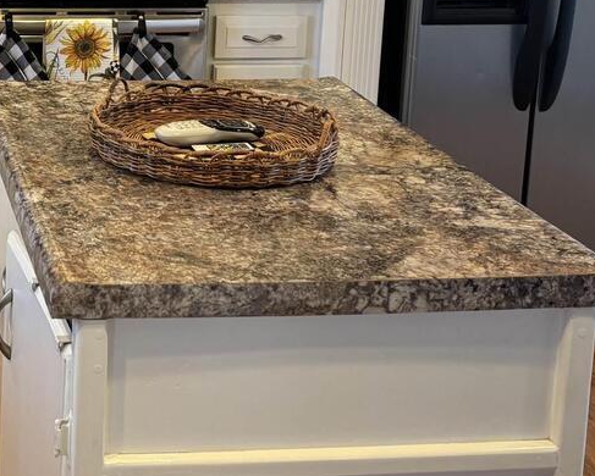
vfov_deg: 19.9
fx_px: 1321
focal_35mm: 75
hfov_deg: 24.1
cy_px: 20
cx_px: -13
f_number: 1.6
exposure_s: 1/60
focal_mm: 5.96
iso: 160
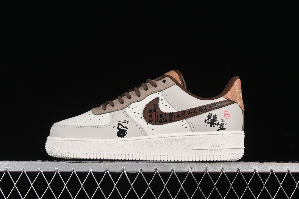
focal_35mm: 75
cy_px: 100
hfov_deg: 27.0
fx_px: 623
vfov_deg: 18.2
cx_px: 150
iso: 160
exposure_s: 1/80
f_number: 8
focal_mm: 50
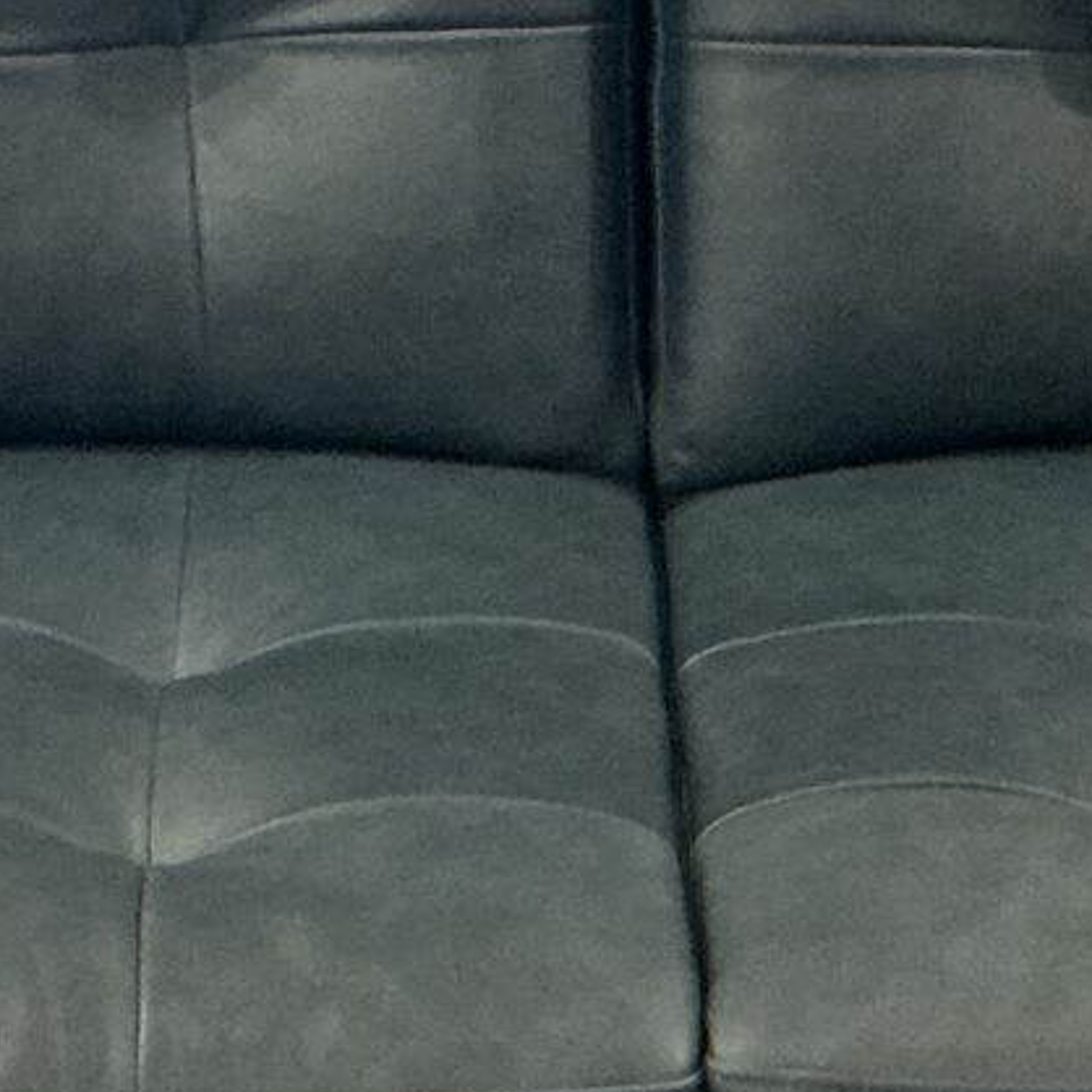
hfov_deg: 11.1
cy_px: 920
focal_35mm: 157
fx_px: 5603
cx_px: 643
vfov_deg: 11.1
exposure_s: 1/30
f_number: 1.8
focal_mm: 3
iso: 250
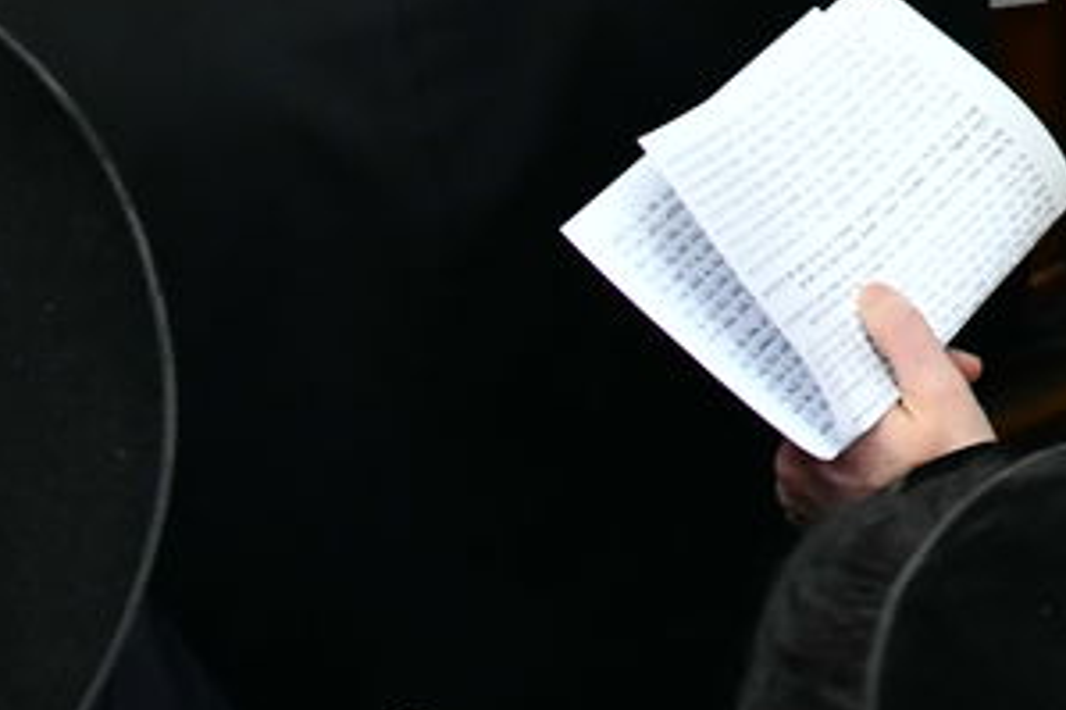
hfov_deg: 13.6
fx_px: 3877
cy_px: -694
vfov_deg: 9.8
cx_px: 2050
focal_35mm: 131
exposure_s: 1/160
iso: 1600
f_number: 5.6
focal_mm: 28
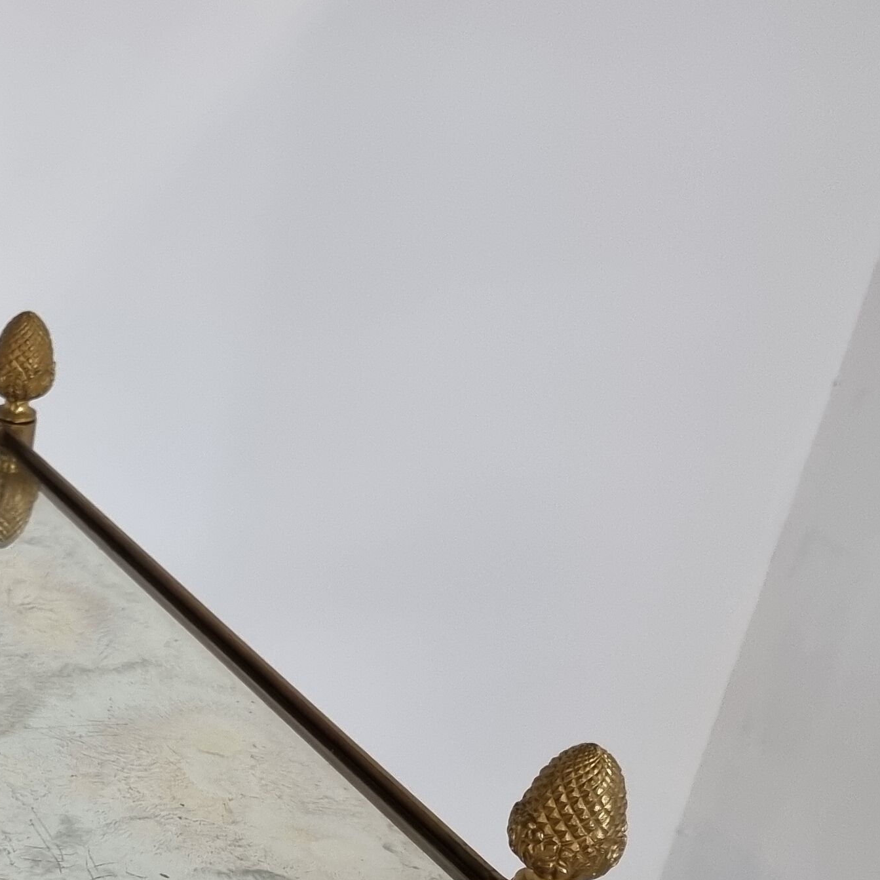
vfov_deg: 24.5
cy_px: 744
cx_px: -322
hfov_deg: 22.0
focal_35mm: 69
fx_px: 1985
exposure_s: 1/100
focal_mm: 5.4
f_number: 1.8
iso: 160
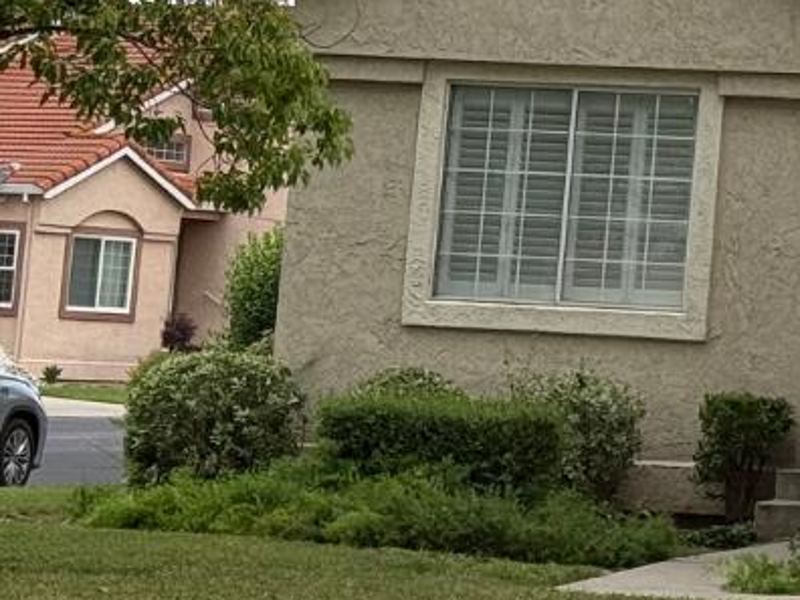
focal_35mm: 182
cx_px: 1352
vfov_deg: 8.1
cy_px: -94
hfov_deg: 10.3
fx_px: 4206
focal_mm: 6.76
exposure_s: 1/1403
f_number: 1.78
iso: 64
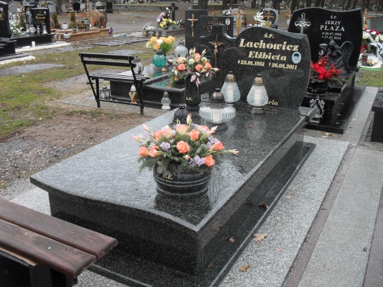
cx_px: 192
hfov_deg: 52.6
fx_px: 387
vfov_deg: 40.7
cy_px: 144
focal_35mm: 35
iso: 100
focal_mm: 6.3
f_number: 3.2
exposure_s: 1/90
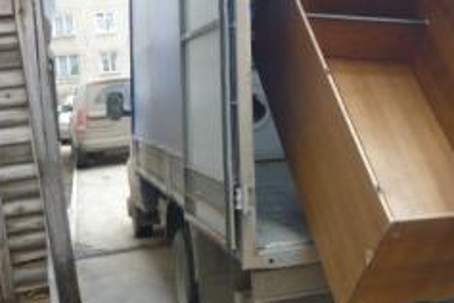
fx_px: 694
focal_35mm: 55
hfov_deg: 34.3
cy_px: 71
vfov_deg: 24.3
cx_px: 408
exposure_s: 1/60
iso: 100
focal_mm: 4.6
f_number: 2.8
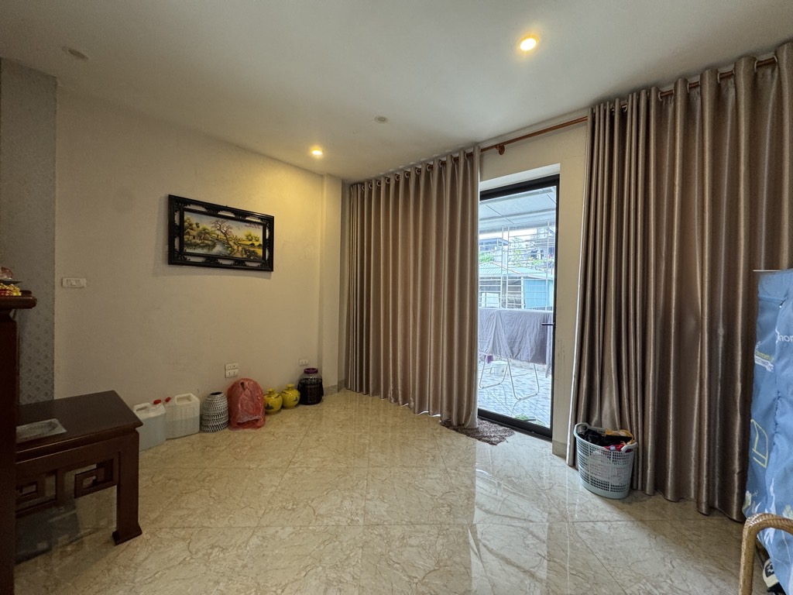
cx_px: 396
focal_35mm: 14
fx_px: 321
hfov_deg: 102.1
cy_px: 298
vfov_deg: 85.7
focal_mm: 2.22
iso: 200
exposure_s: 1/50
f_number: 2.2
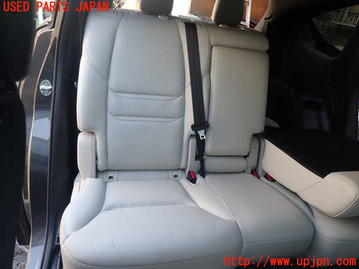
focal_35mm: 25
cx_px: 180
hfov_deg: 69.4
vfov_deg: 54.9
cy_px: 134
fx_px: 259
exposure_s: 1/80
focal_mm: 4.5
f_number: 2.8
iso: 100
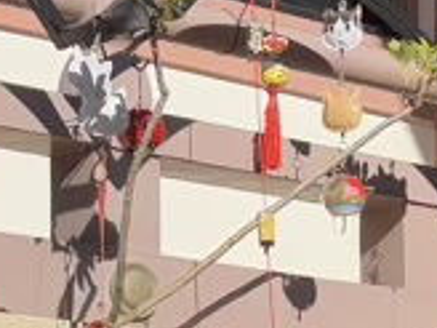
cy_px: 412
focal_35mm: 111
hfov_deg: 17.5
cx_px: 43
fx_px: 1401
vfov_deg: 12.9
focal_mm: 5.96
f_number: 1.6
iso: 50
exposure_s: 1/2710
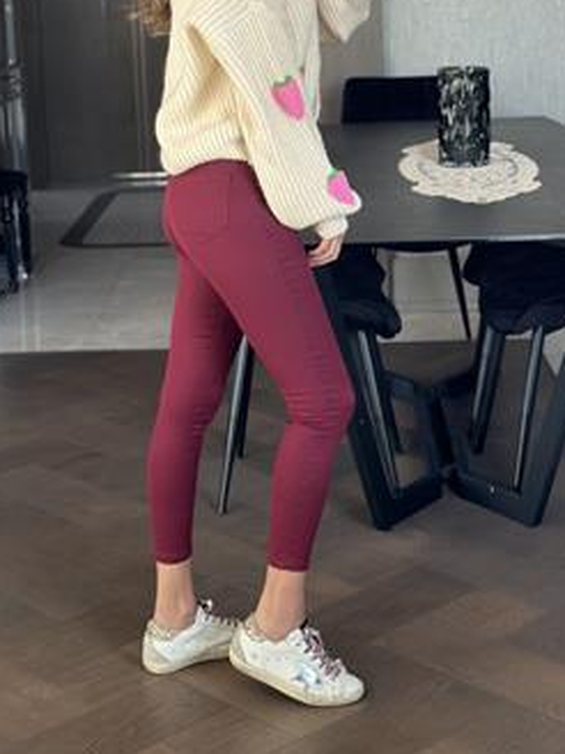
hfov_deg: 19.9
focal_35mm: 74
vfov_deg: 26.0
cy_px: 198
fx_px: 1610
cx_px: 280
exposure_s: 1/78
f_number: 1.78
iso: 125
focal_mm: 6.86
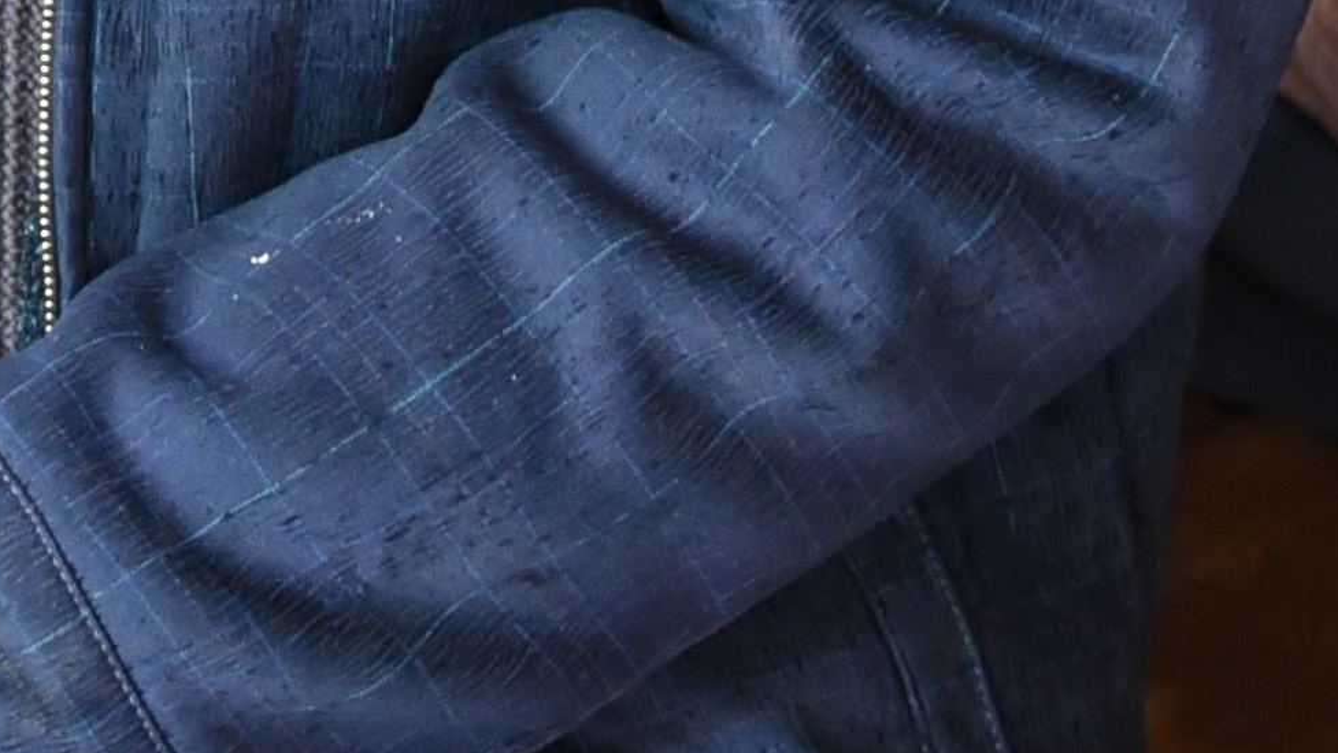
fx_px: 7097
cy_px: -1217
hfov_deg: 10.4
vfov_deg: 5.8
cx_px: -626
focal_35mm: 200
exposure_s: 1/30
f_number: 4
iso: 2500
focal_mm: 31
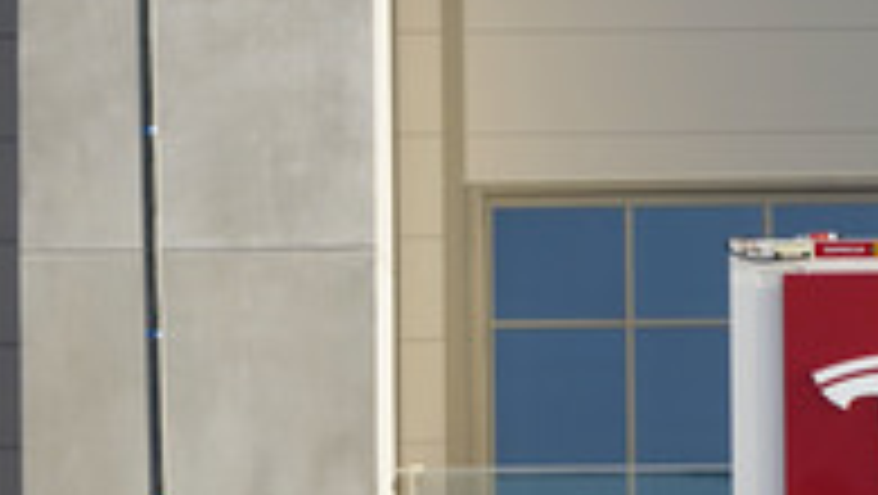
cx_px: 691
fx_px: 33827
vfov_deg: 0.8
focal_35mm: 1452
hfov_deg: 1.5
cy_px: 369
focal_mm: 600
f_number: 8
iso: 640
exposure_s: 1/800
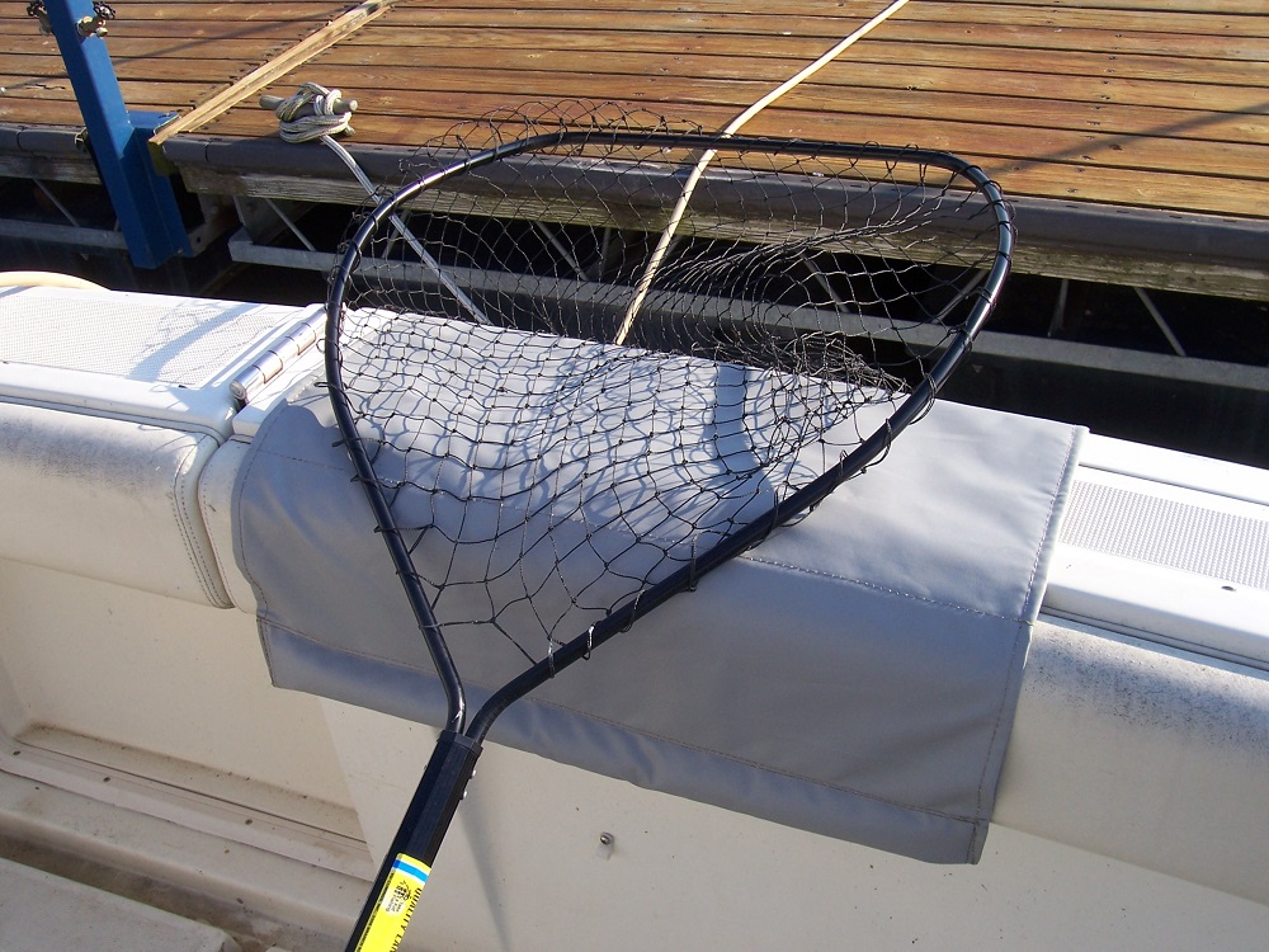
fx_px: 1246
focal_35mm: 34
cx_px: 634
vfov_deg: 41.8
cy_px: 476
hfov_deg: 54.0
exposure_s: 1/250
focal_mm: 5.6
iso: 80
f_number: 5.6
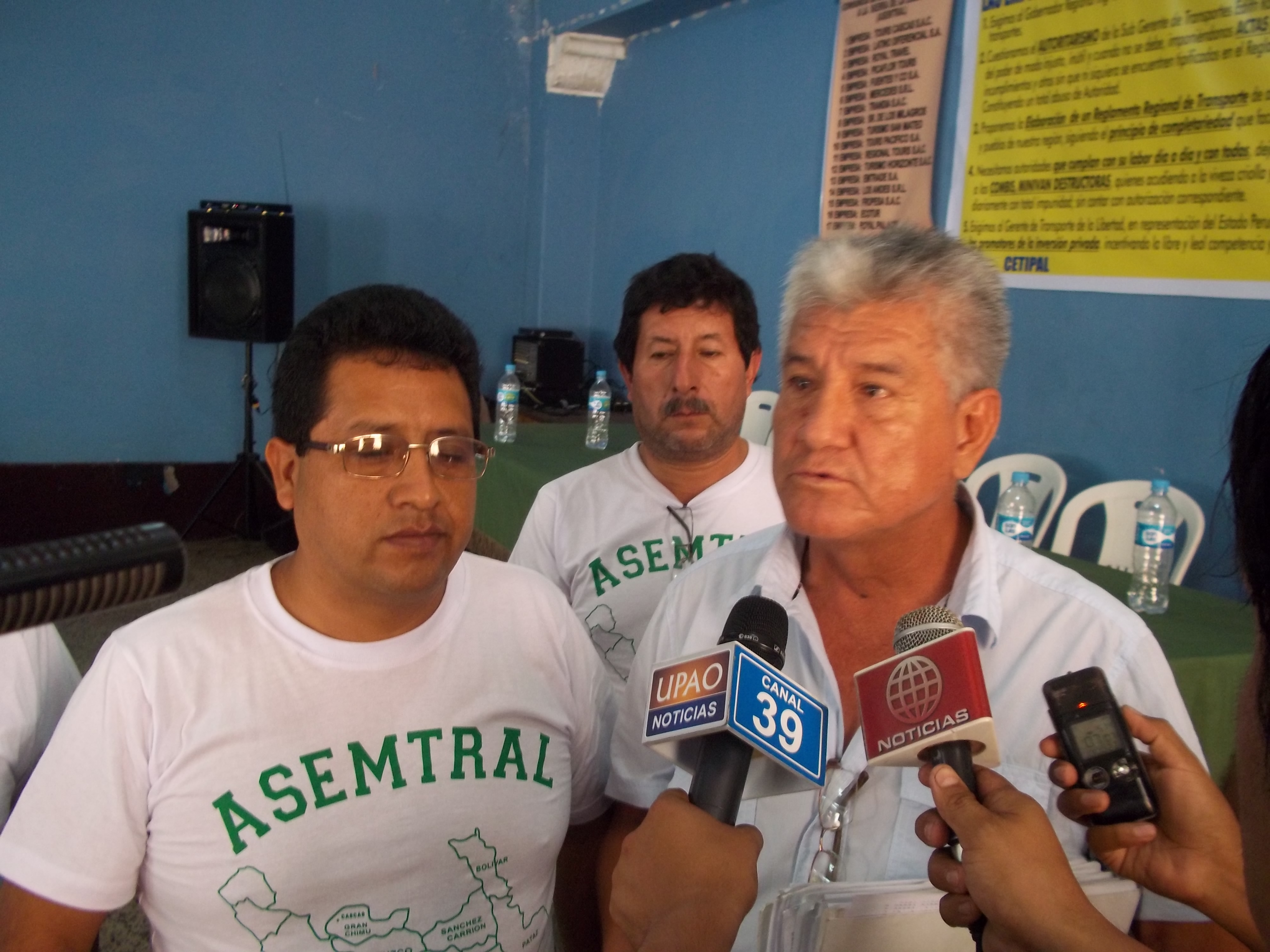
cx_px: 635
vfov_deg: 39.7
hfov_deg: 51.4
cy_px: 476
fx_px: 1321
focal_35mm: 36
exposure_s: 1/13
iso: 160
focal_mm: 6.5
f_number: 3.1
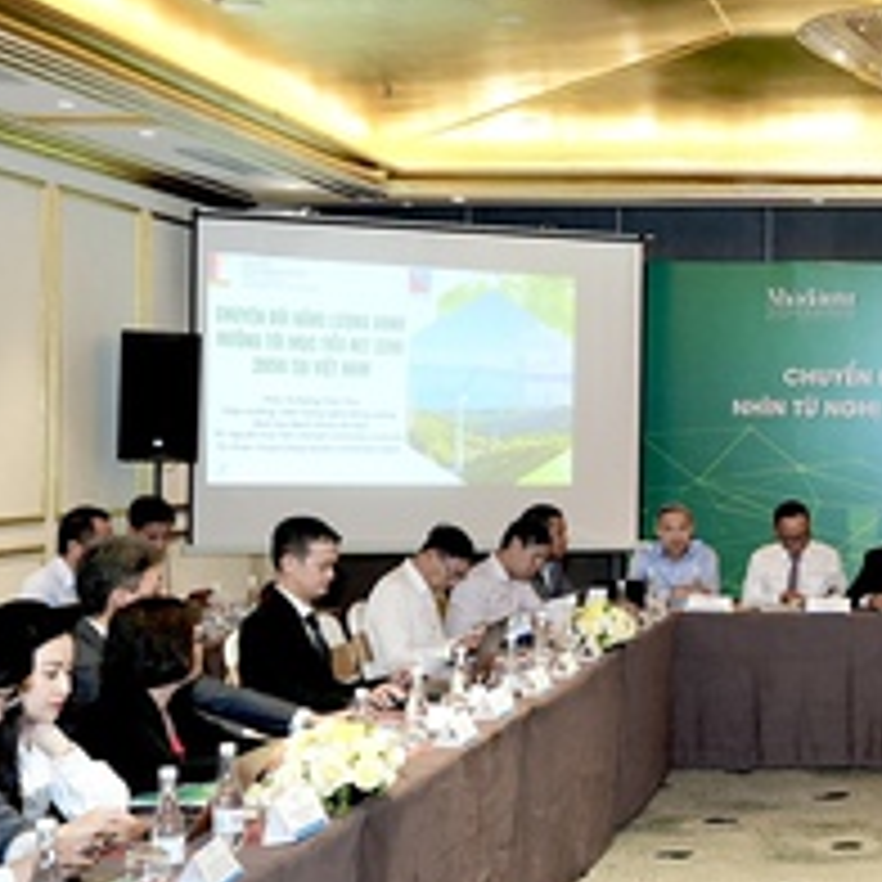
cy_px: 461
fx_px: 2123
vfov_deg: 23.5
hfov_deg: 22.2
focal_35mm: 74
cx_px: 972
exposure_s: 1/200
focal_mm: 26.6
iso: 1600
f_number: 3.5
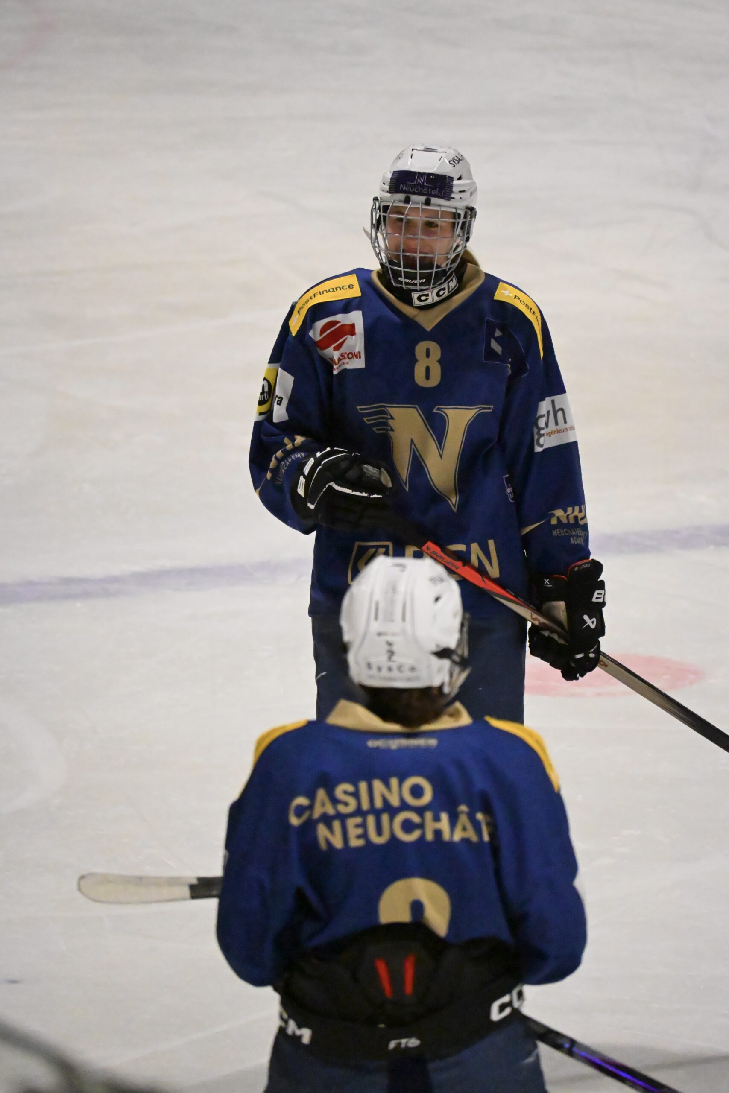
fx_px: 11388
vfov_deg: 5.5
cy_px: 546
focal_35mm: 375
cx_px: 364
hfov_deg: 3.7
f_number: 6.3
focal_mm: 250
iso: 16000
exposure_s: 1/4000
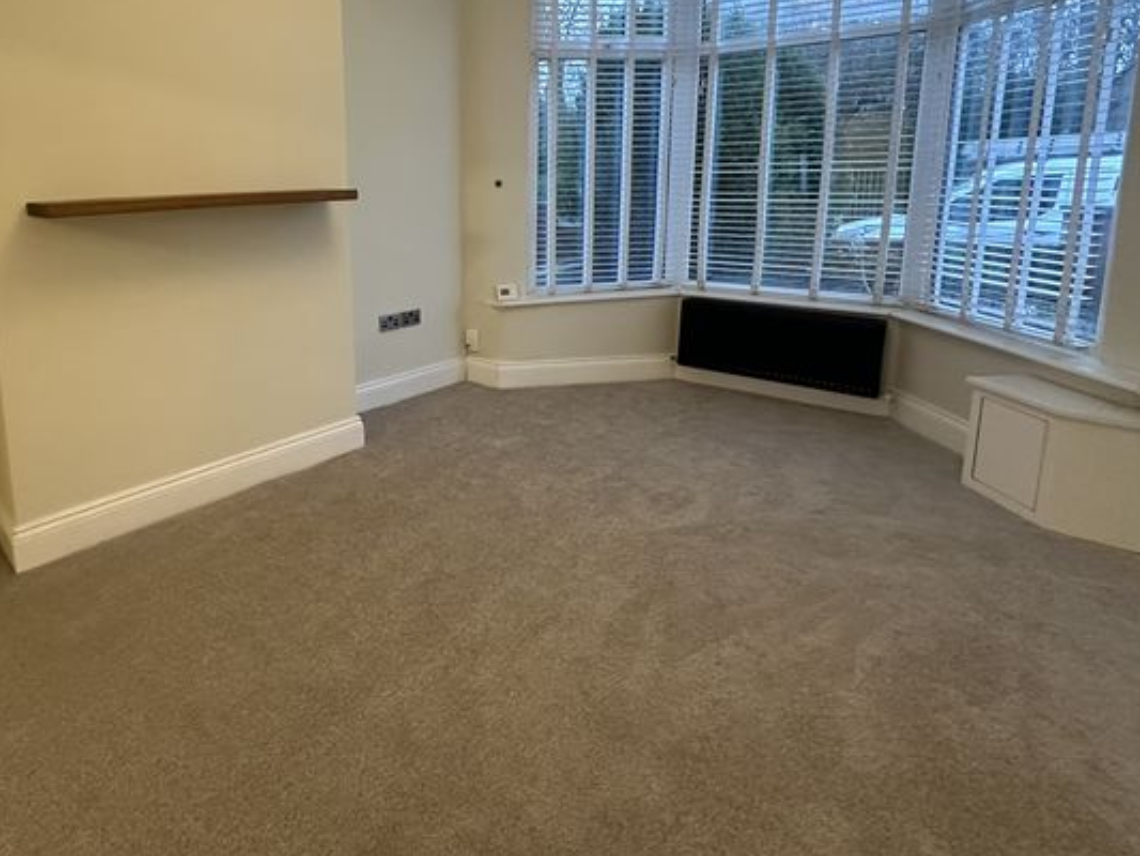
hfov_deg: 77.1
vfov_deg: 61.9
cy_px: 287
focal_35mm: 21
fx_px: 692
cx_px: 404
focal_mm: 2.22
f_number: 2.2
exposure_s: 1/50
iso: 400
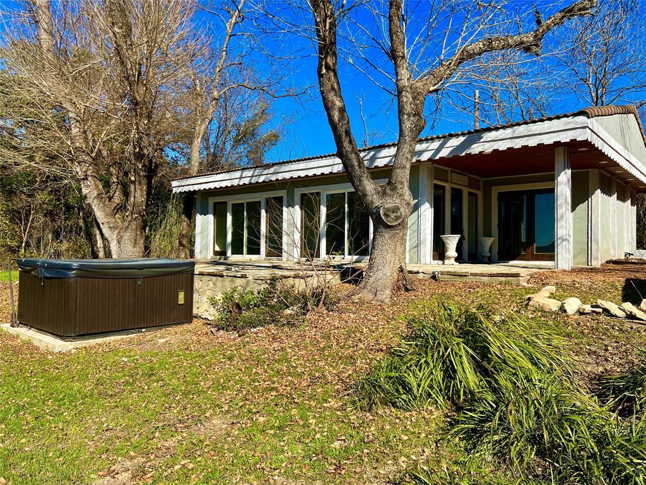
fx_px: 485
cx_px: 323
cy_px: 242
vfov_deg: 53.1
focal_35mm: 26
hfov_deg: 67.3
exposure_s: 1/3831
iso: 50
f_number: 1.5
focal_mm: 5.7
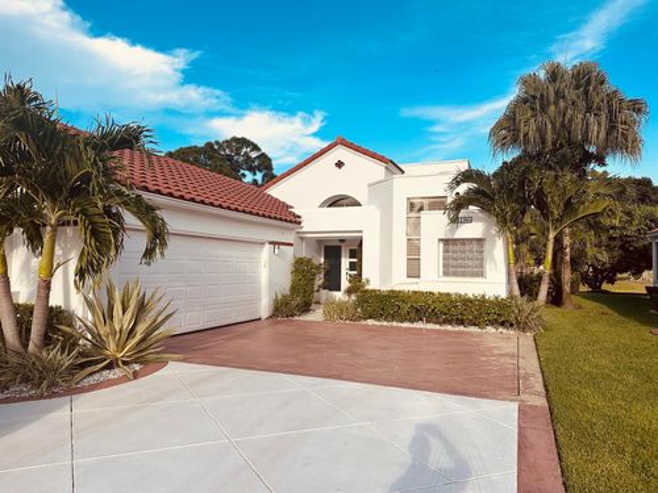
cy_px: 246
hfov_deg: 71.6
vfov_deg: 56.8
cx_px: 329
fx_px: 456
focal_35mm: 24
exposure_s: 1/3861
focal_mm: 6.86
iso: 80
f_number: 1.78
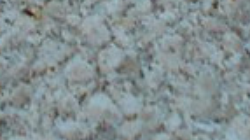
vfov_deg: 5.2
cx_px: -45
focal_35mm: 212
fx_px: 1404
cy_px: -376
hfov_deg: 10.0
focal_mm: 4.6
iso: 160
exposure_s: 1/250
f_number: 3.2
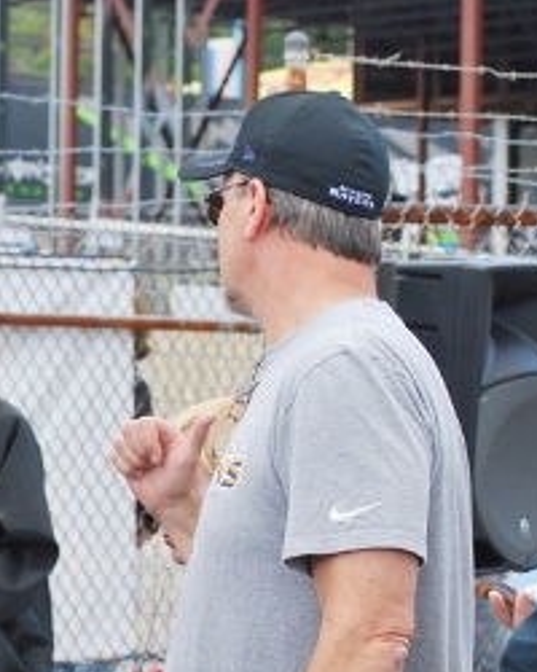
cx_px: -134
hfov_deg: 7.7
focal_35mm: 198
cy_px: 419
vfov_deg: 9.7
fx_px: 3938
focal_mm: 55
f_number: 5.6
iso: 140
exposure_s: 1/125
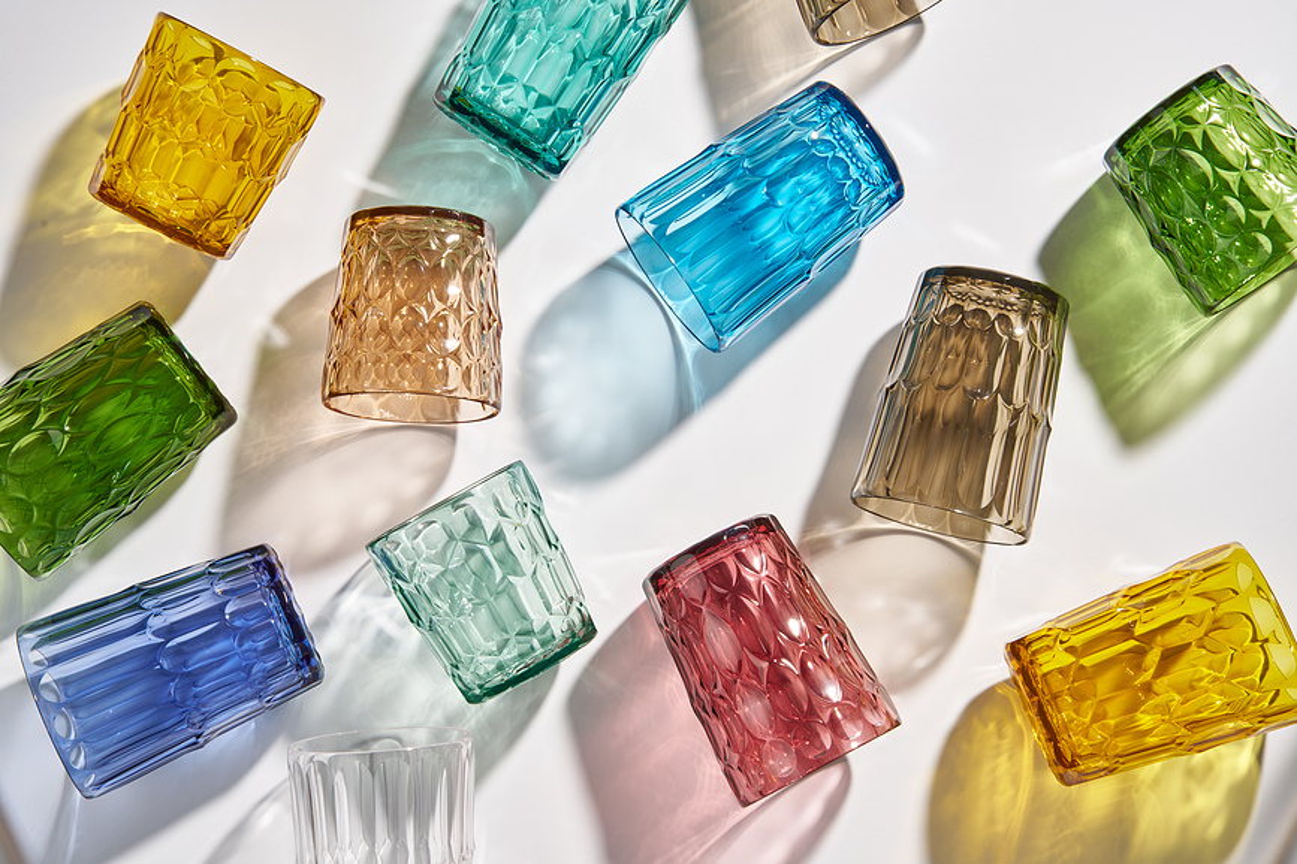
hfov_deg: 27.0
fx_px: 2702
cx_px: 648
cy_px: 432
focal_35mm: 75
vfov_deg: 18.2
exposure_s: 1/1.67
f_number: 18
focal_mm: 75
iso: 100
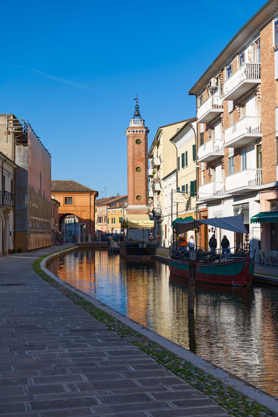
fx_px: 556
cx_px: 139
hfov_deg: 28.1
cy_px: 208
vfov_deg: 41.1
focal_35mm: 48
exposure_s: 1/800
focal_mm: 48
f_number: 5
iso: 100
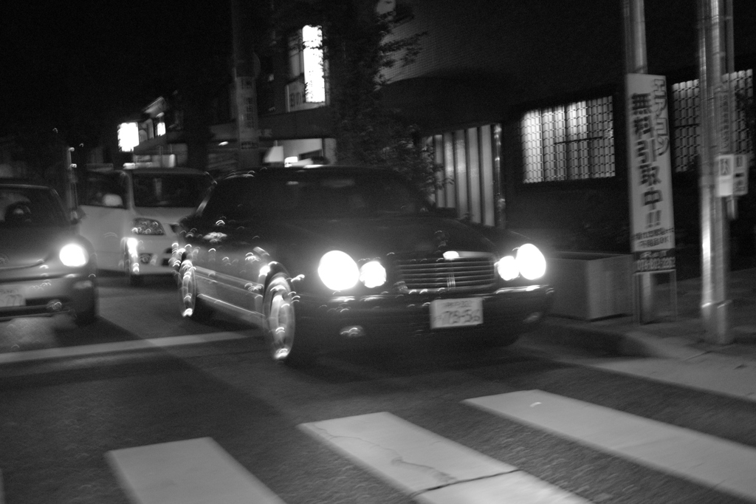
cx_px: 378
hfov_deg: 47.4
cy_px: 252
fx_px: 861
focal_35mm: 41
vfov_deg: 32.6
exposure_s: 1/30
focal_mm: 24.2
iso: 800
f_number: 2.8
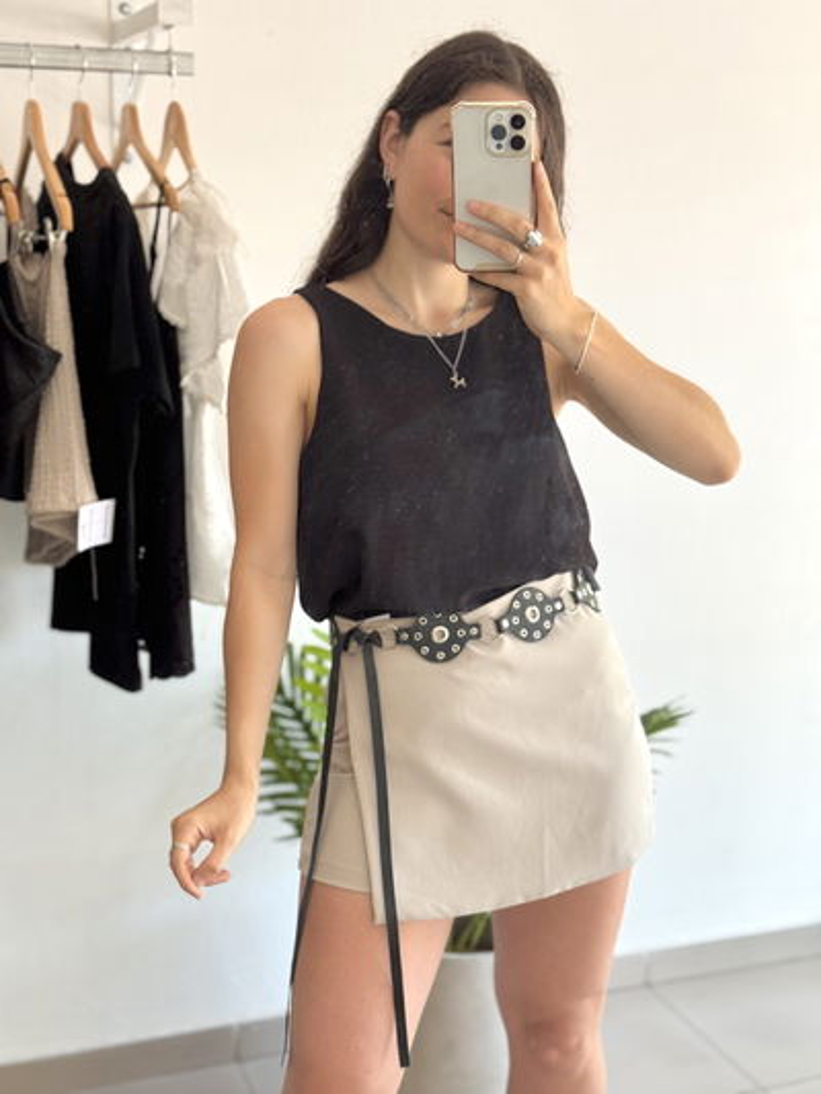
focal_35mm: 48
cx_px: 410
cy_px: 547
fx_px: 1517
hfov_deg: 30.3
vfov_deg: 39.6
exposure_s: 1/80
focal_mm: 6.76
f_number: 1.78
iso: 100
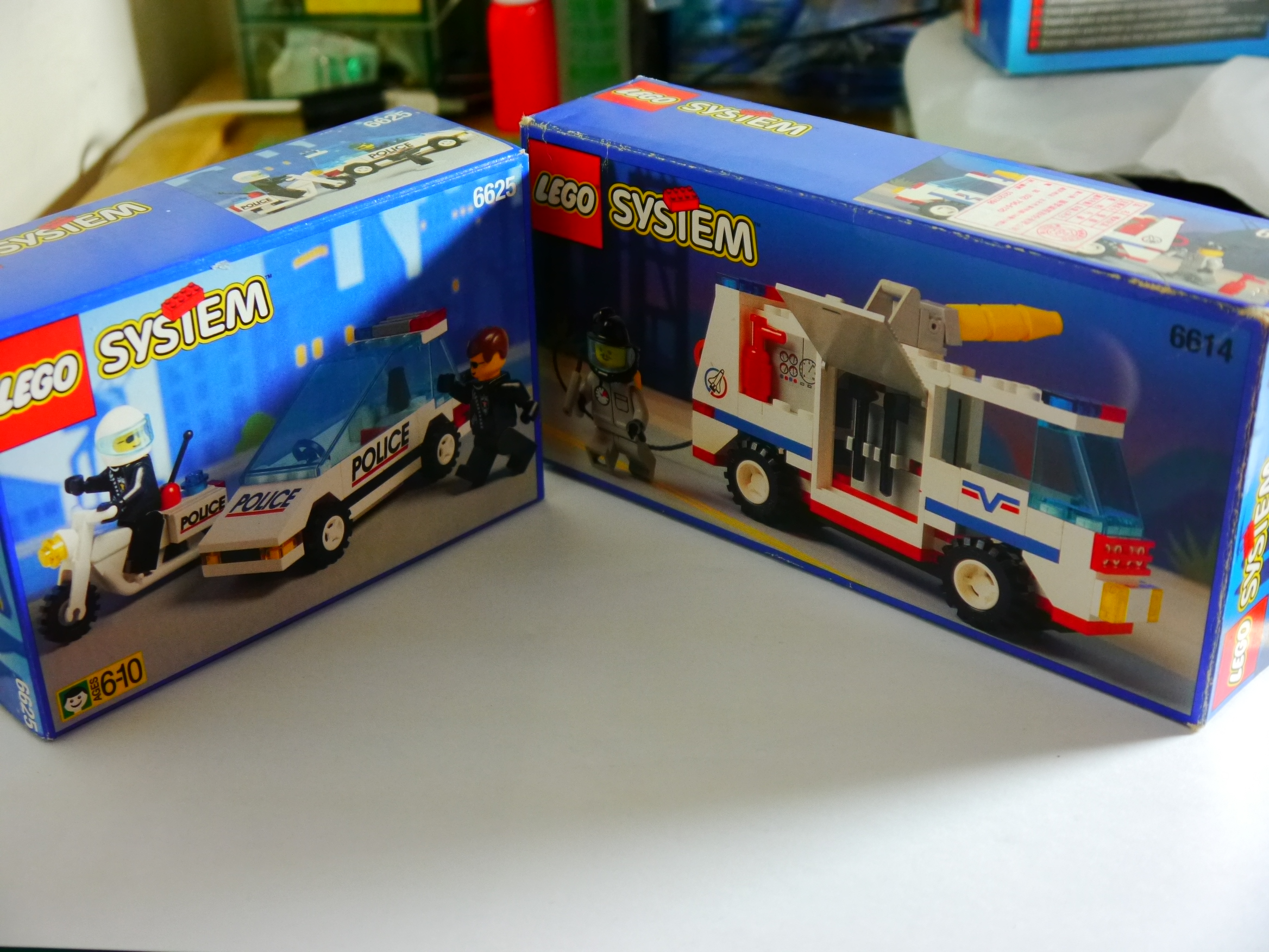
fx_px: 1906
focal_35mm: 52
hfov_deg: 36.8
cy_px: 476
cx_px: 634
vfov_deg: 28.0
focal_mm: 26
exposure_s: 1/60
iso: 1600
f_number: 4.7
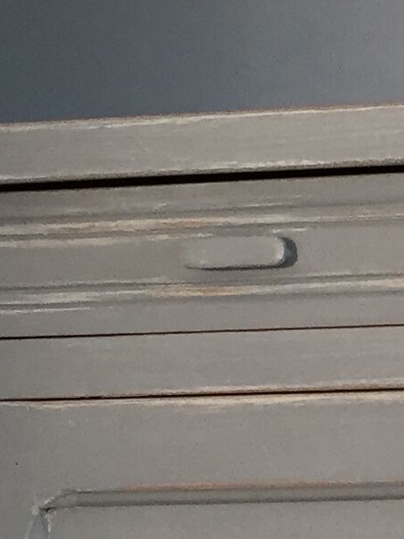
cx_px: 724
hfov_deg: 9.0
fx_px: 2460
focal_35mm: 158
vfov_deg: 12.4
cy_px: 444
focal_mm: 4.15
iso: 50
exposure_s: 1/33
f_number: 2.2
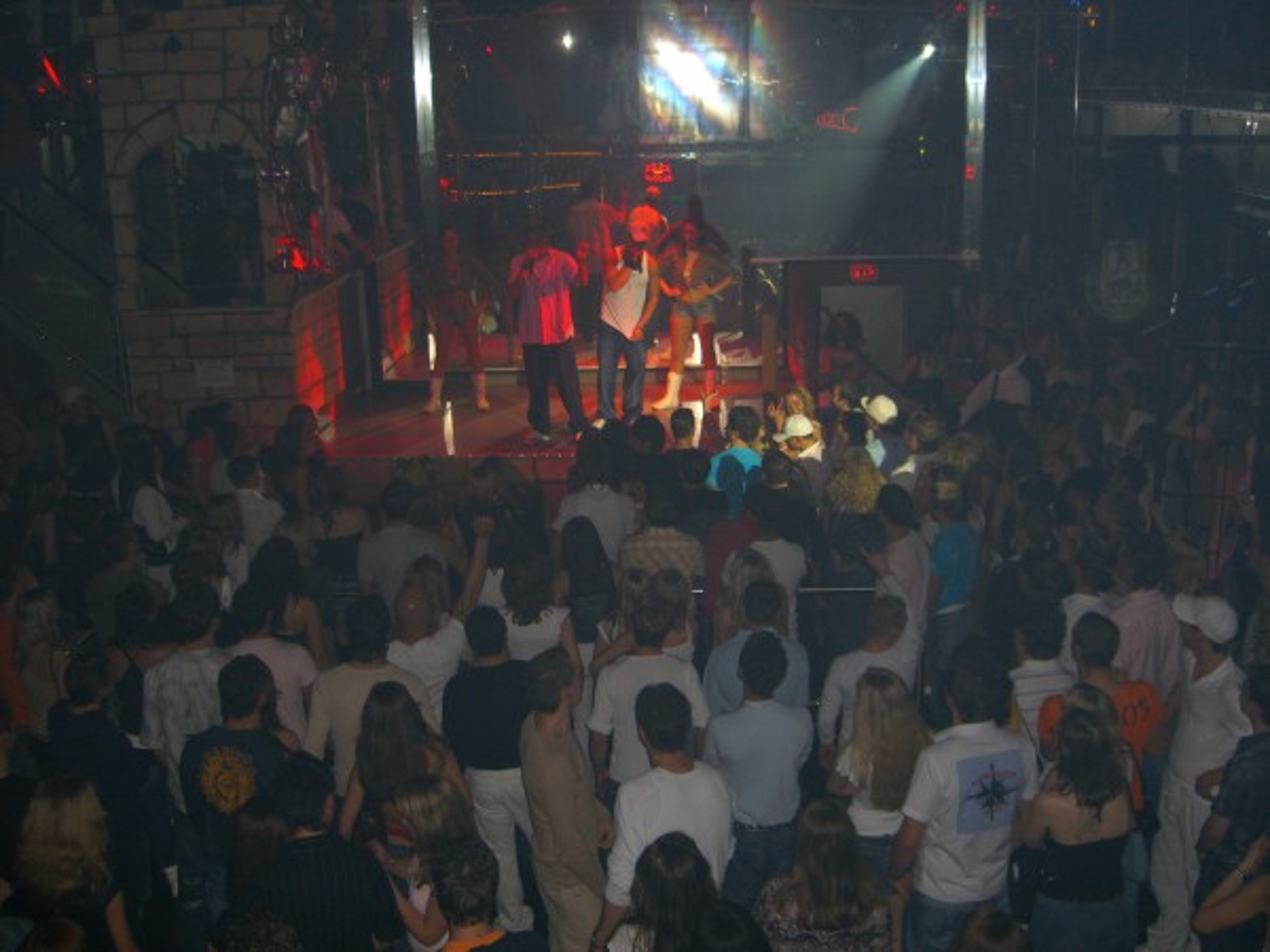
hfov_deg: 49.0
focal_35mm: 38
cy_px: 476
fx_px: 1394
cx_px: 635
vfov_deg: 37.7
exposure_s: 1/60
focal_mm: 7.9
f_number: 2.8
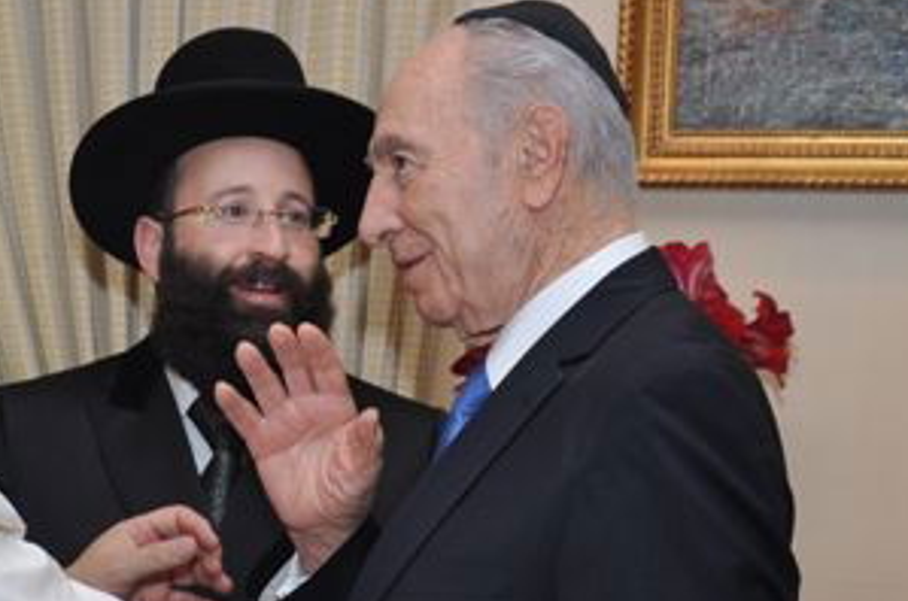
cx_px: 222
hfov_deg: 22.4
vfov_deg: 15.1
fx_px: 2265
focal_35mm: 90
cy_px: 411
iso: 500
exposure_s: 1/60
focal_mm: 28
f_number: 4.5
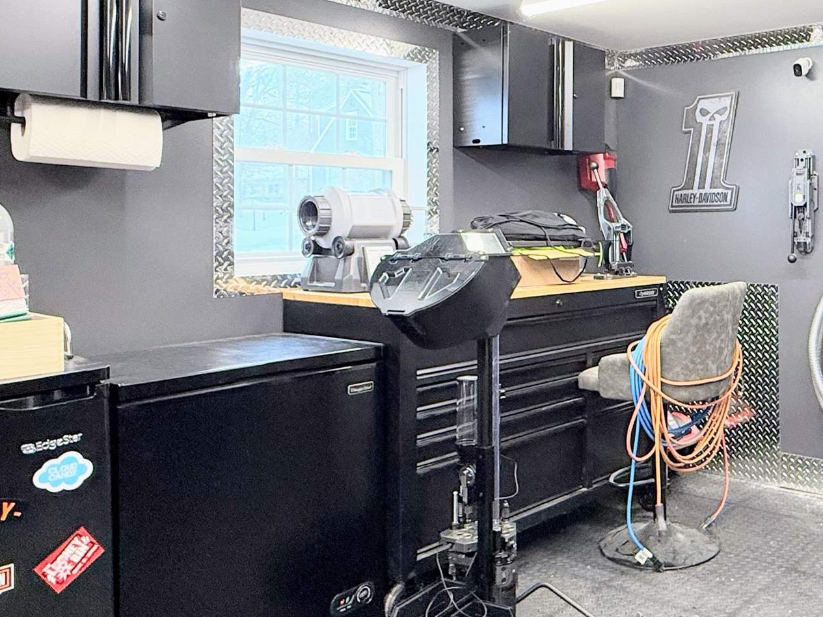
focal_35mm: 34
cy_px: 231
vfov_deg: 41.5
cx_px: 664
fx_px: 808
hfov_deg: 50.5
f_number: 2.2
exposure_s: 1/120
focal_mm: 2.22
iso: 200
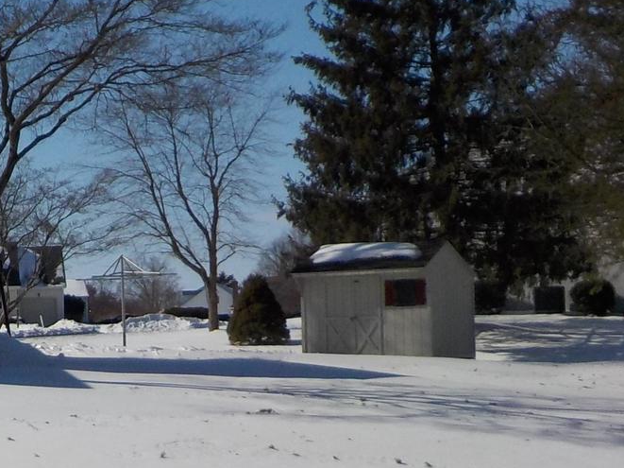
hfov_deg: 20.1
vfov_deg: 15.9
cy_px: 274
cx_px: -68
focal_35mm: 93
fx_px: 1676
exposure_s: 1/1250
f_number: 6.6
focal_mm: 4.1
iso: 125
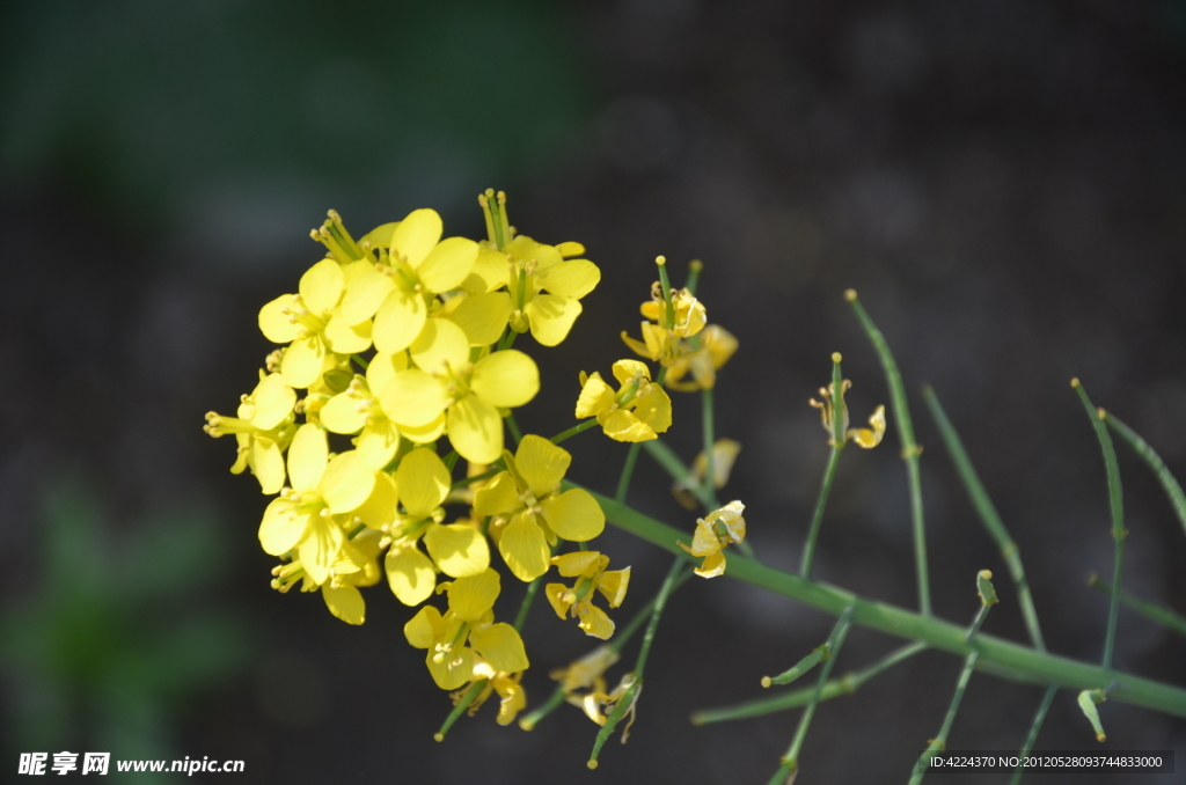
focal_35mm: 158
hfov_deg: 13.1
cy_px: 392
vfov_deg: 8.7
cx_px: 593
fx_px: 5177
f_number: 5.6
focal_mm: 105
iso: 250
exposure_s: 1/320
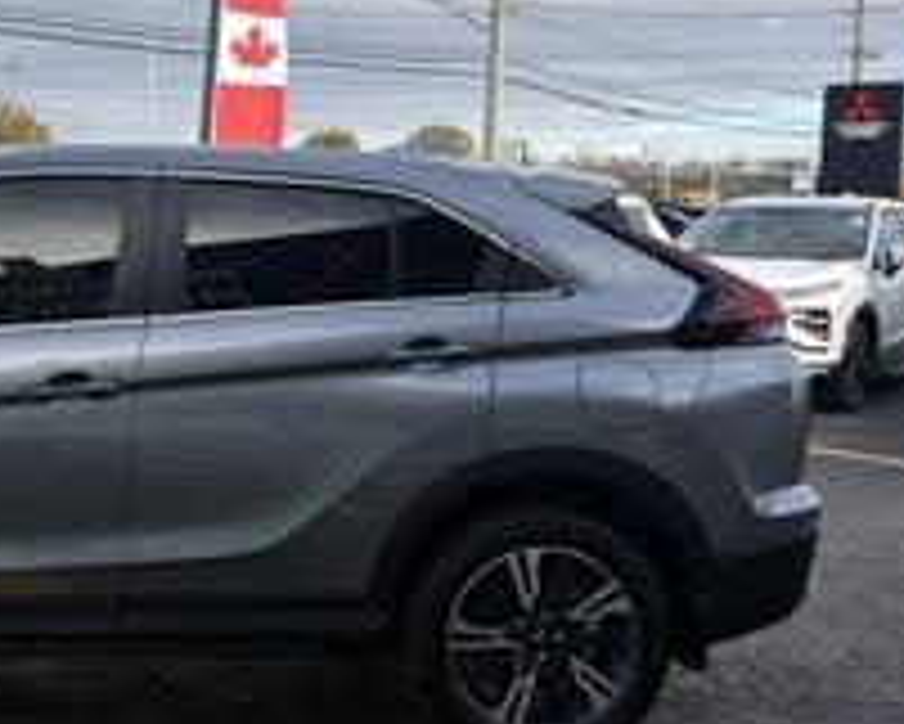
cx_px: 45
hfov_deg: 33.0
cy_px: 331
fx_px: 1419
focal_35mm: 53
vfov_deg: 28.6
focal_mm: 5.96
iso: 50
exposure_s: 1/2538
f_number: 1.6
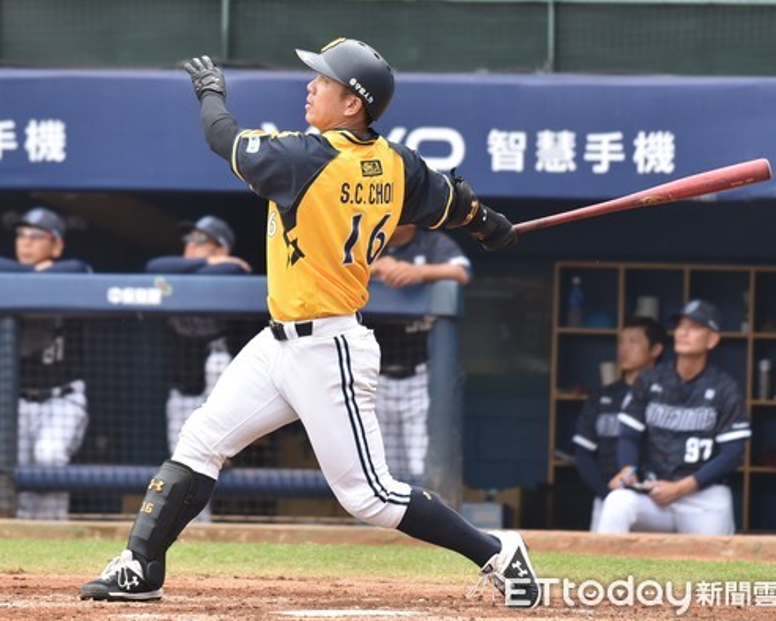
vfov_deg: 4.1
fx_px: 8632
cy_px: 311
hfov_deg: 5.1
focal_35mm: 376
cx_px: 320
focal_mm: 330
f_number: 5.6
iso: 1000
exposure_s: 1/800
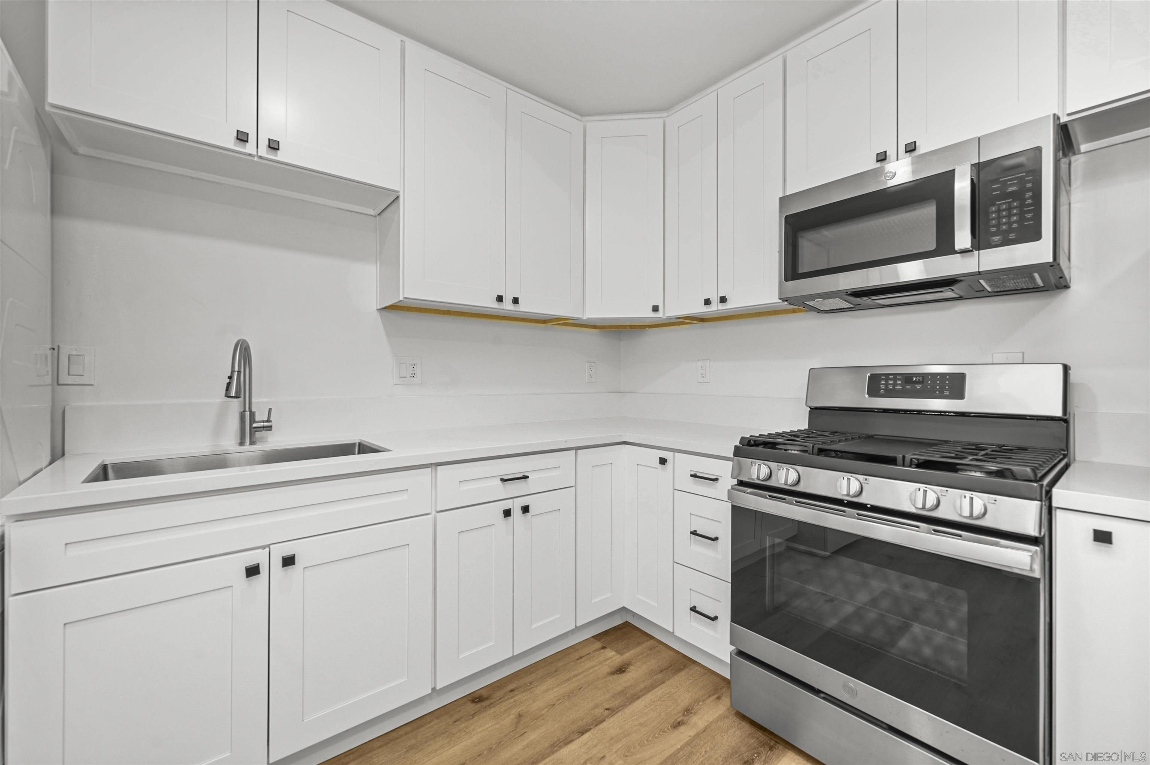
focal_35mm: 14
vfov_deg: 81.1
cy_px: 382
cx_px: 575
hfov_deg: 104.3
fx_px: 447
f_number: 8
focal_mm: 14
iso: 100
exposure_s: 1
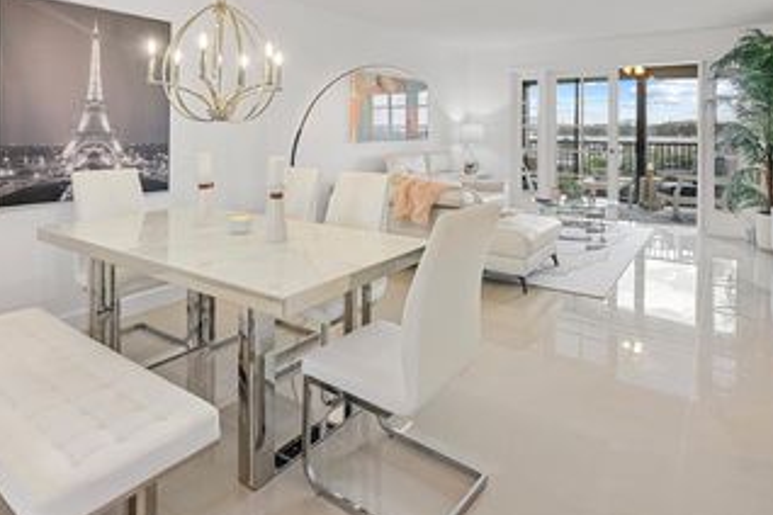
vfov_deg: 54.2
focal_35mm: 22
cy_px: 120
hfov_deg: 78.5
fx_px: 472
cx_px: 406
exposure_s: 1/6
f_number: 8
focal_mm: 14
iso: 500
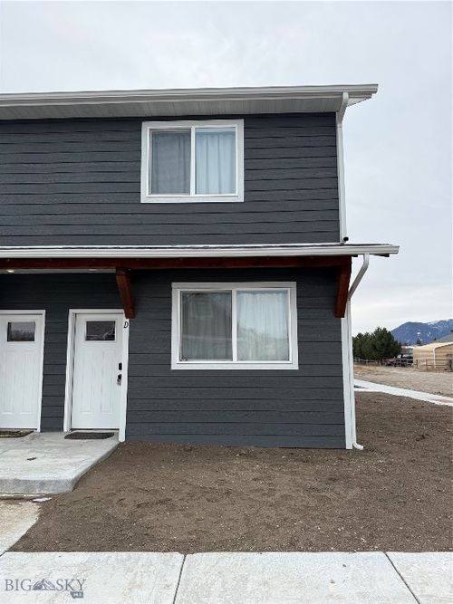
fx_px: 419
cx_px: 226
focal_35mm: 24
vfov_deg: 71.6
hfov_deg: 56.8
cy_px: 302
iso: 80
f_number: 1.78
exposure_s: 1/2169
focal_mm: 6.76
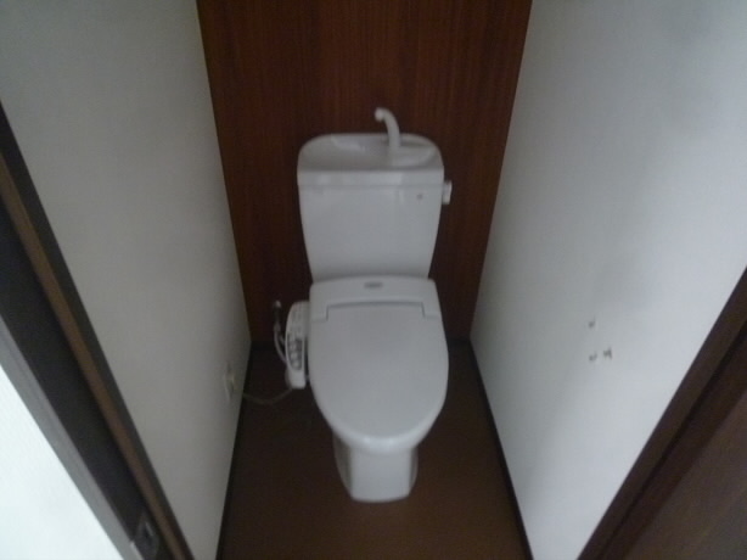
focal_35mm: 24
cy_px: 280
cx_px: 374
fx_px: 518
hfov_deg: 71.6
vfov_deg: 56.8
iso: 400
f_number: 2.2
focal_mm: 4.3
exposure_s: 1/4
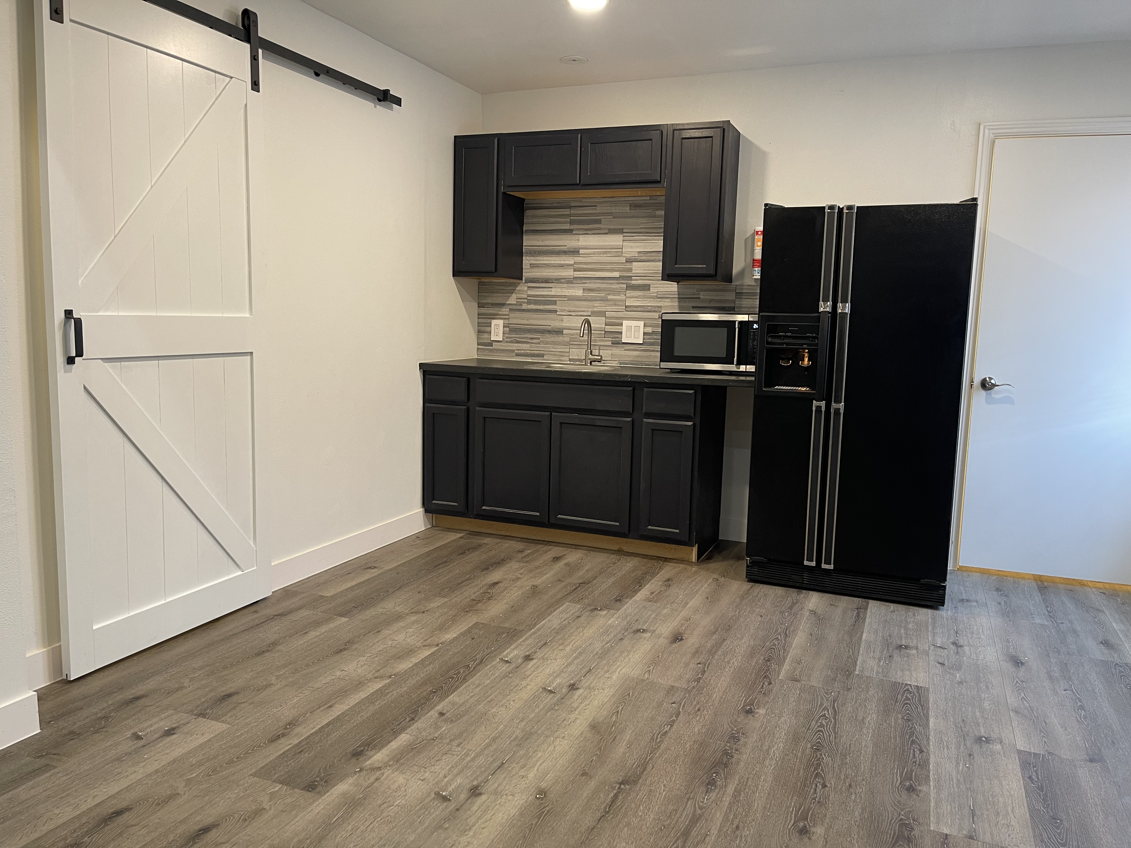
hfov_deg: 69.4
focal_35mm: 25
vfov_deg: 54.9
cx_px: 566
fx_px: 817
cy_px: 424
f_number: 1.6
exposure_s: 1/60
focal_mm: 5.1
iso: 100
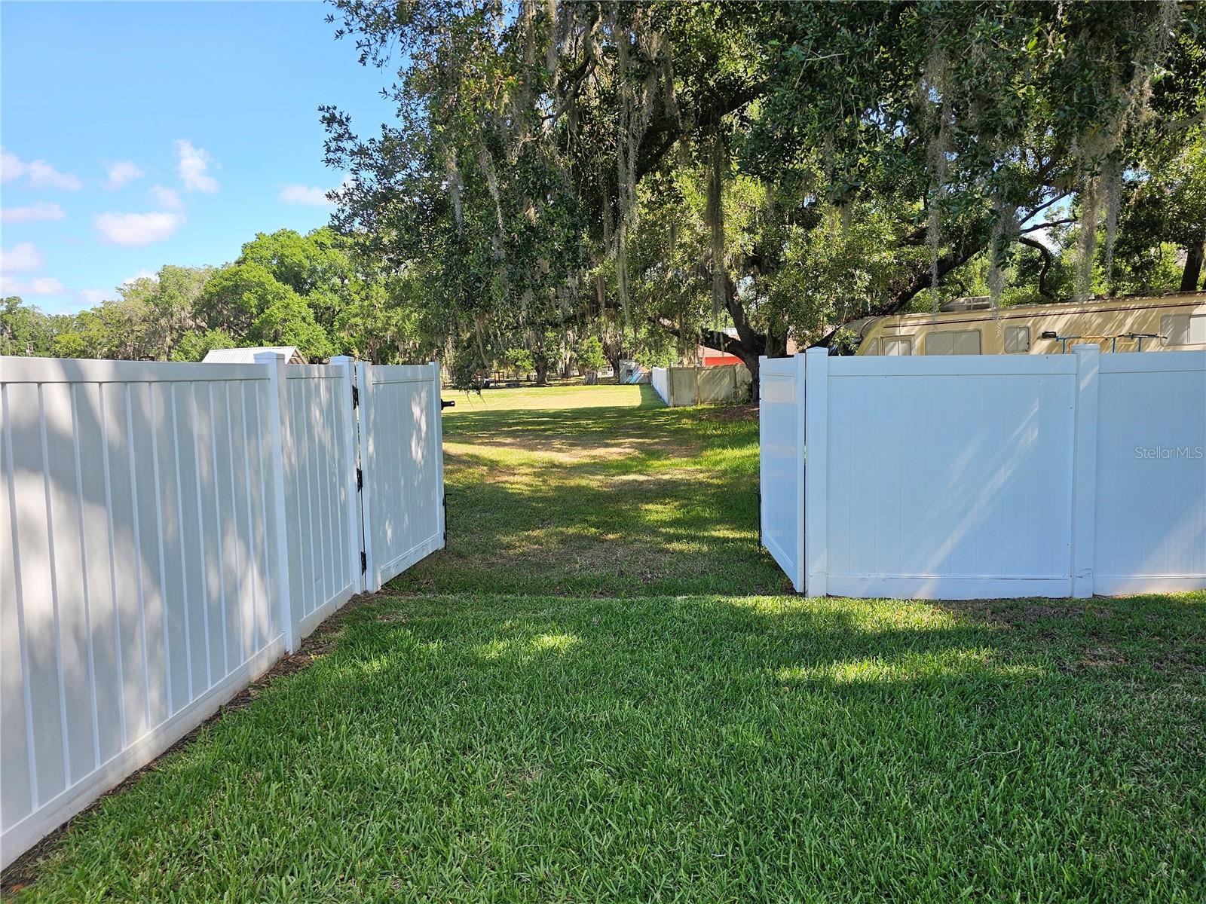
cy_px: 452
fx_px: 801
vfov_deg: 58.9
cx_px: 603
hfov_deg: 73.9
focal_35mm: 23
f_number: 1.7
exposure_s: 1/222
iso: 10
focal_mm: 6.3
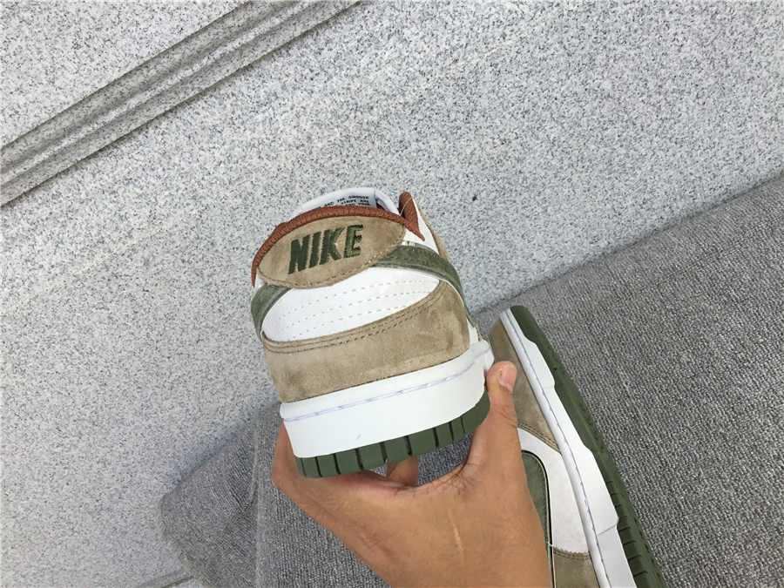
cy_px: 294
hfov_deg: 58.4
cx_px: 392
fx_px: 702
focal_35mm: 31
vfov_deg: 45.4
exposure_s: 1/637
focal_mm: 3.3
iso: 25
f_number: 2.4
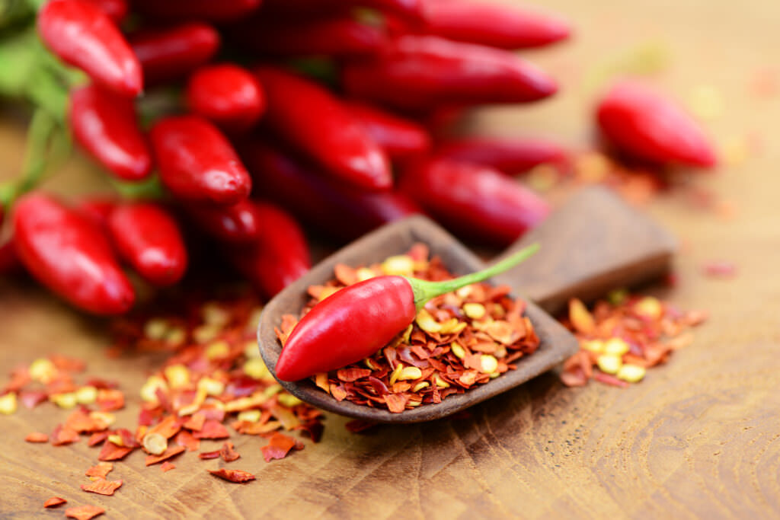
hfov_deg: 19.5
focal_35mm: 105
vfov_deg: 13.0
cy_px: 260
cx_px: 390
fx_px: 2275
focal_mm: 105
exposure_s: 1/125
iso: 100
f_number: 5
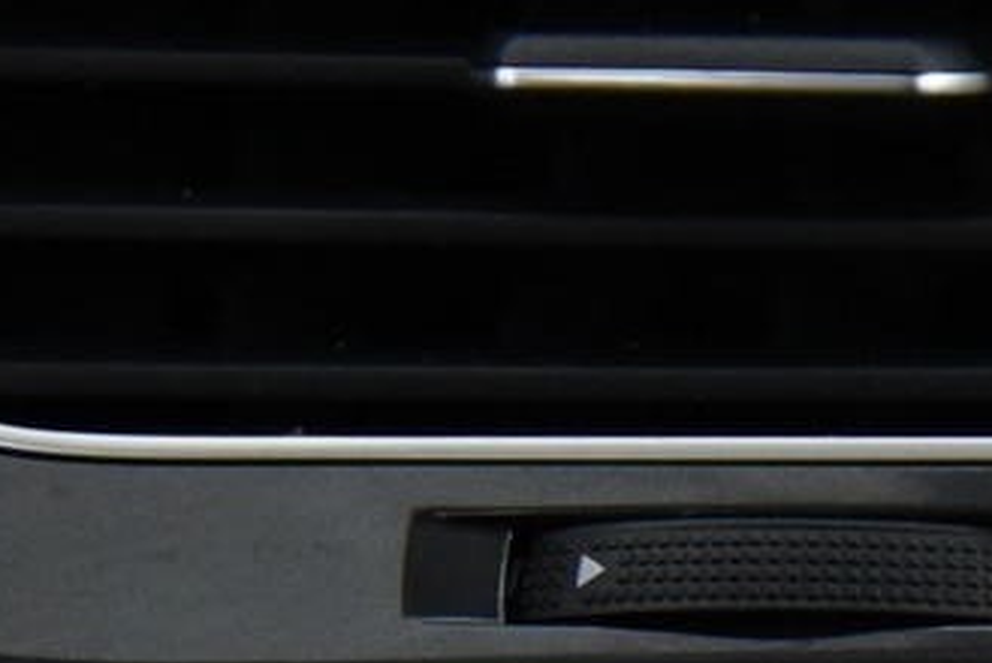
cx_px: 1969
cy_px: 1516
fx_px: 6509
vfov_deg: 5.6
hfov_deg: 8.3
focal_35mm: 236
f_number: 4
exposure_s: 1/40
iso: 4000
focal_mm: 48
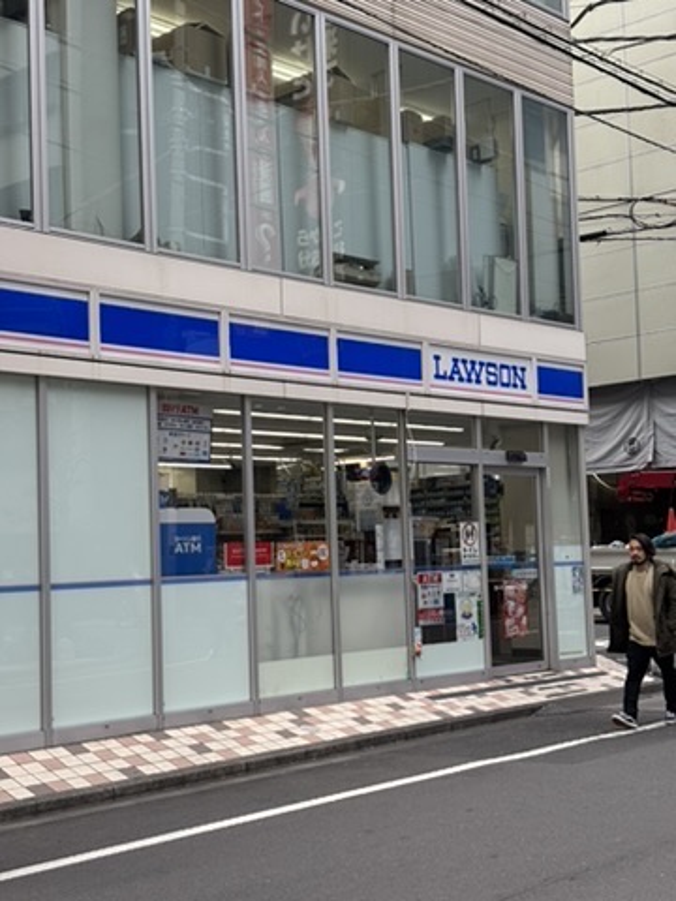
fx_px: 1354
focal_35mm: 52
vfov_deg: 36.8
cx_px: 338
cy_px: 450
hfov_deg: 28.0
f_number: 1.6
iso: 32
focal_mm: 5.96
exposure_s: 1/195
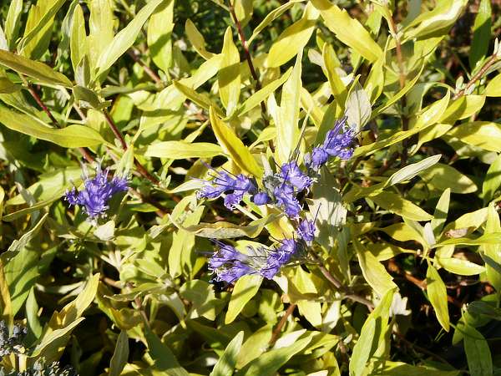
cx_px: 250
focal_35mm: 78
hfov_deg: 25.0
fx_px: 1129
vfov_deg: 18.9
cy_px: 188
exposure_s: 1/90
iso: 64
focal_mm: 15.56
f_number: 8
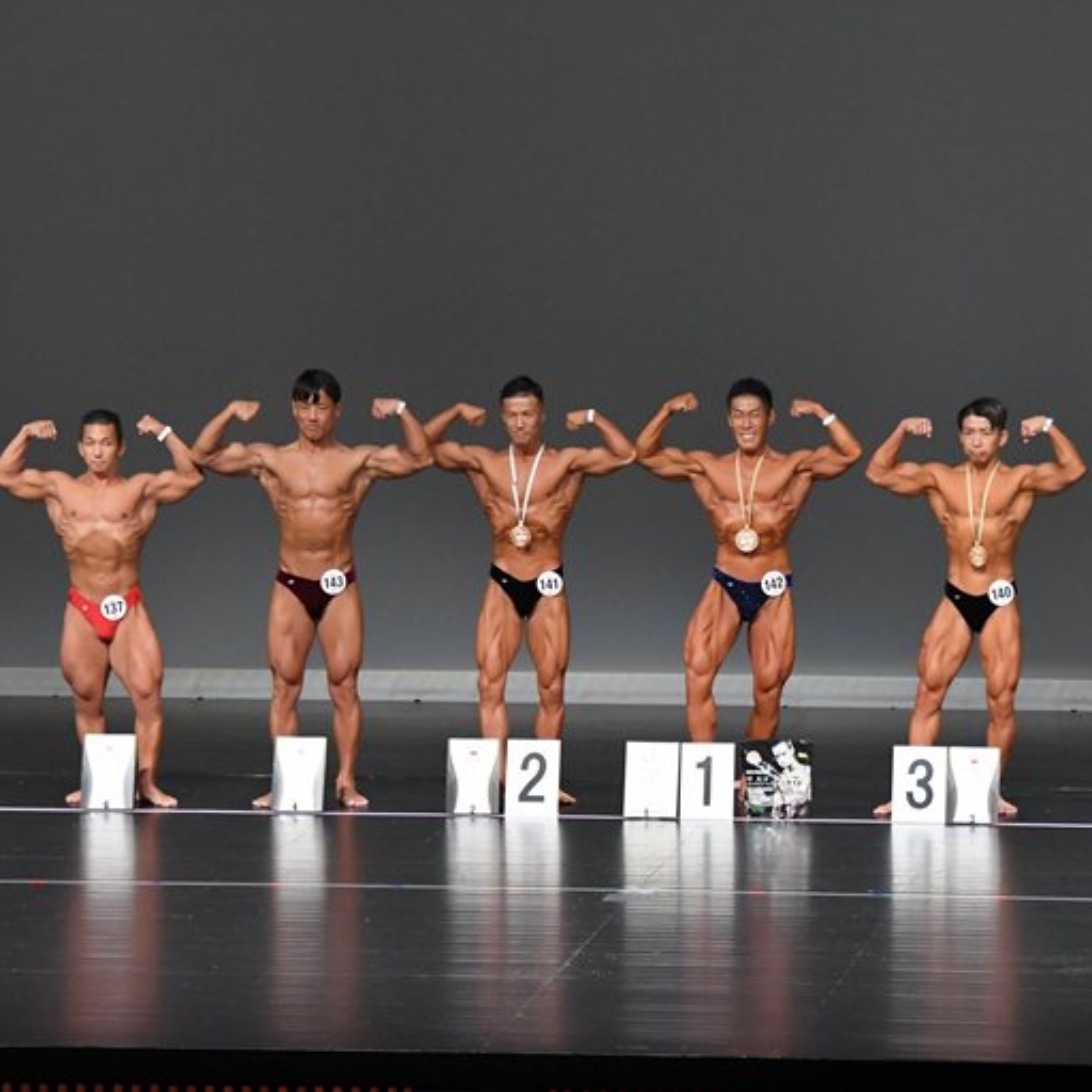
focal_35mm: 216
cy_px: 544
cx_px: 737
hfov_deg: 8.1
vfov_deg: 8.1
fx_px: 7709
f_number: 5.6
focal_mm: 112
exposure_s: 1/400
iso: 5000
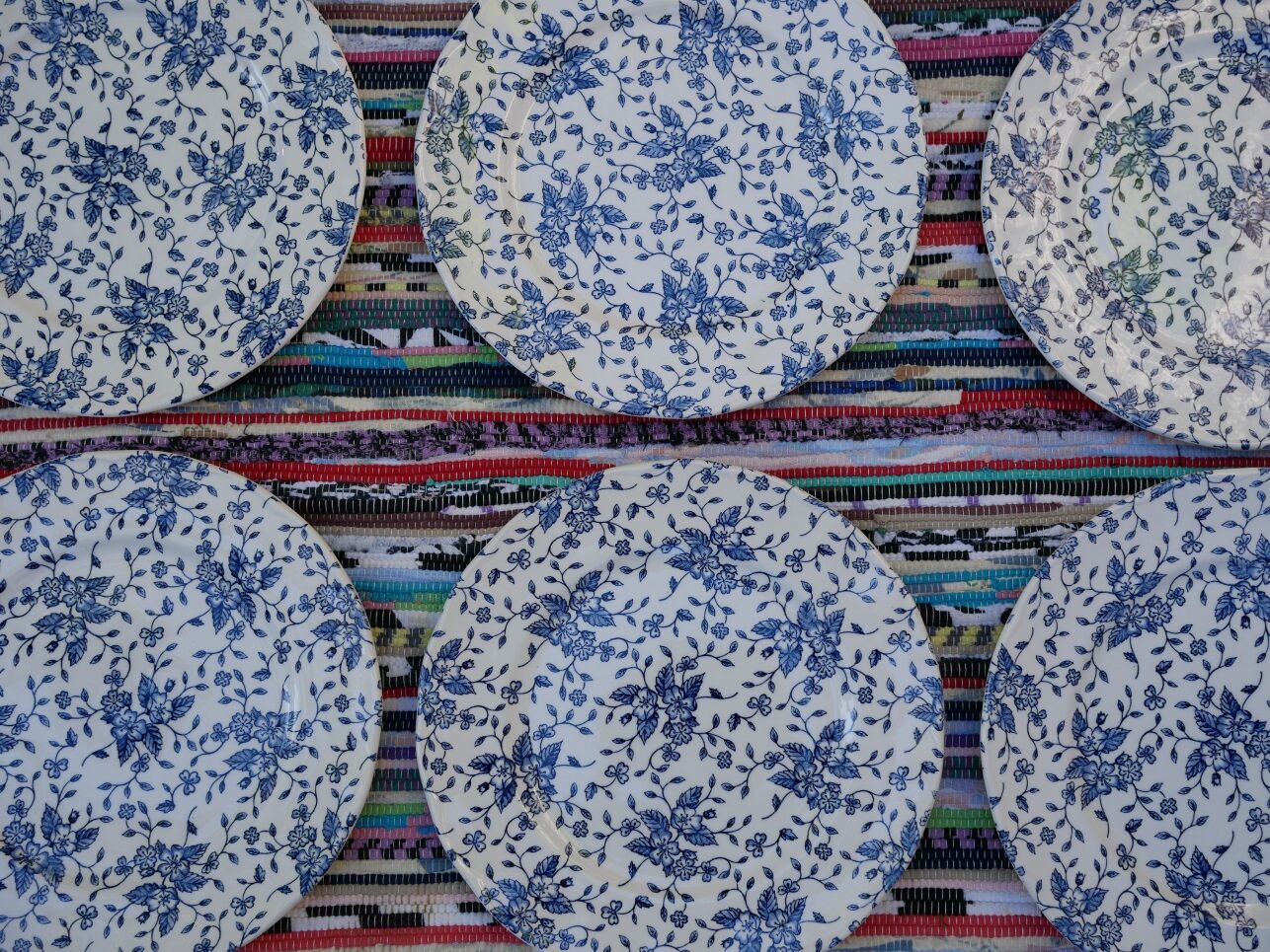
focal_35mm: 40
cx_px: 635
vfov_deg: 36.0
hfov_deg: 46.8
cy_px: 476
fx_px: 1468
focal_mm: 20
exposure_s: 1/400
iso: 200
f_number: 3.5
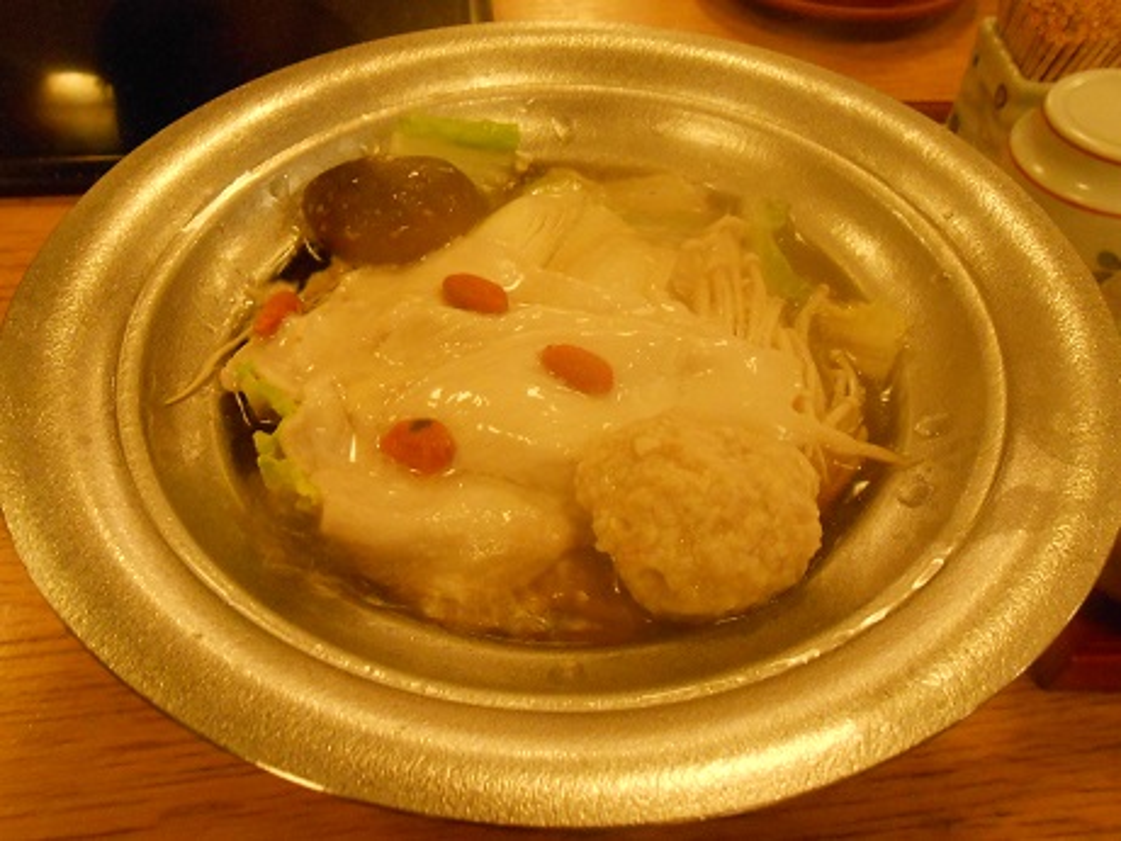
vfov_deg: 46.8
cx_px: 560
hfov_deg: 60.0
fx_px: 972
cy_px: 420
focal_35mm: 30
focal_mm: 5.3
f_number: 3.8
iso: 800
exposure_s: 1/10
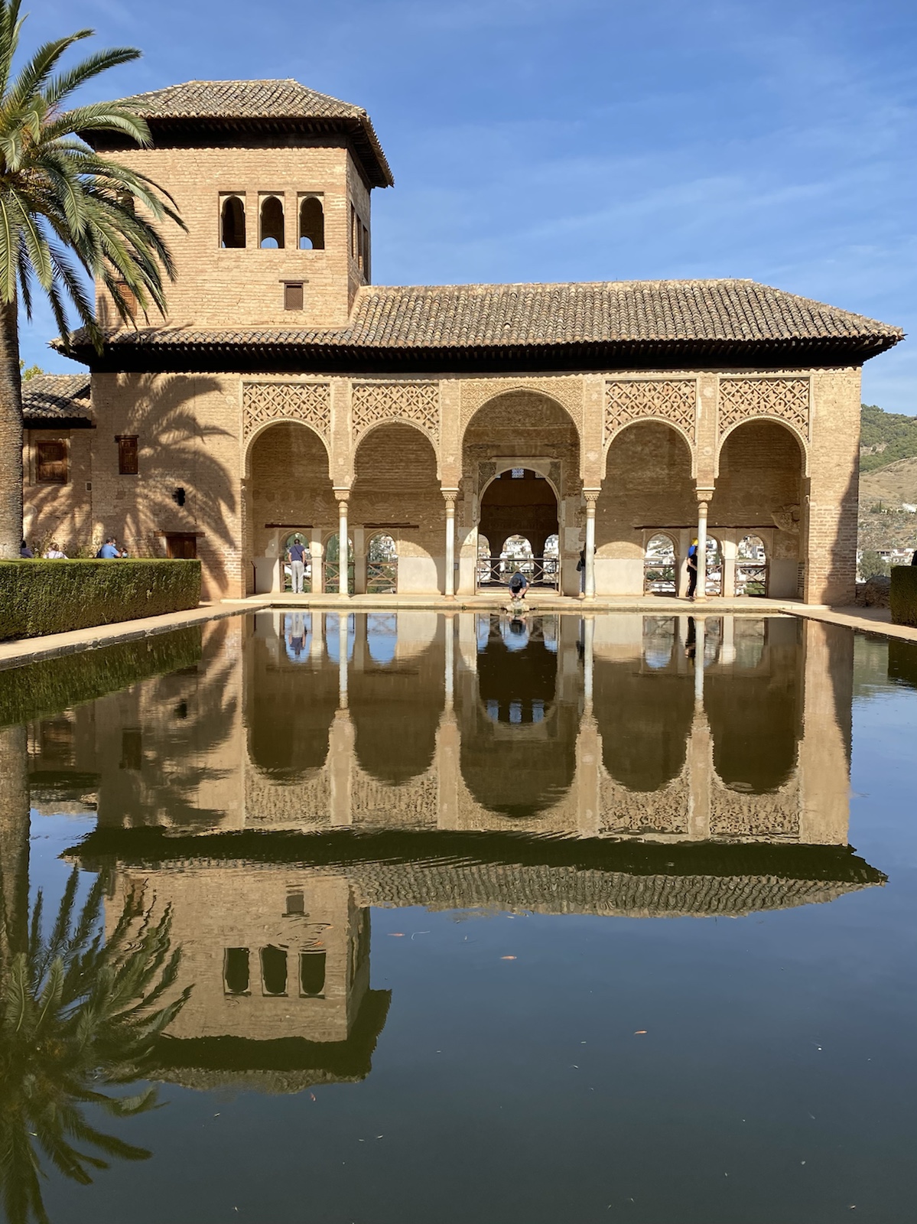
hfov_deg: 53.0
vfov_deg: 67.3
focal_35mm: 26
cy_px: 612
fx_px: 919
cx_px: 458
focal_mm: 4.25
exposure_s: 1/2222
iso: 32
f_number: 1.8
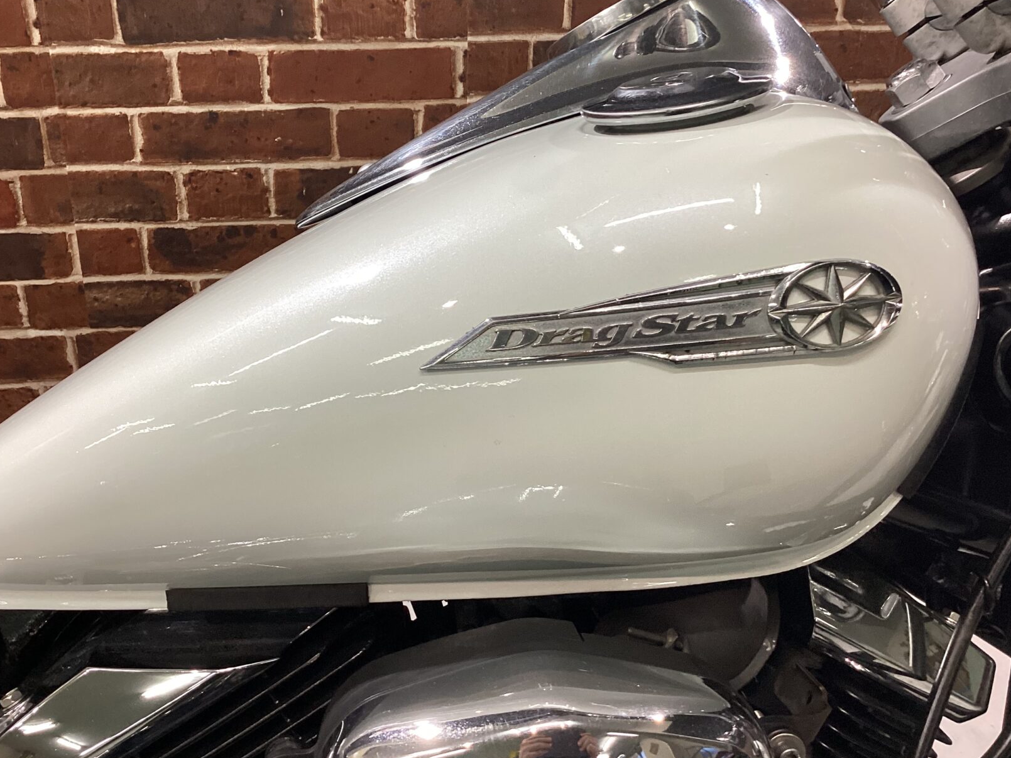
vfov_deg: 38.6
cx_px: 457
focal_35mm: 37
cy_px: 324
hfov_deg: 50.1
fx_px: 1080
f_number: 2.4
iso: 100
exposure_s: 1/60
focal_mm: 3.3
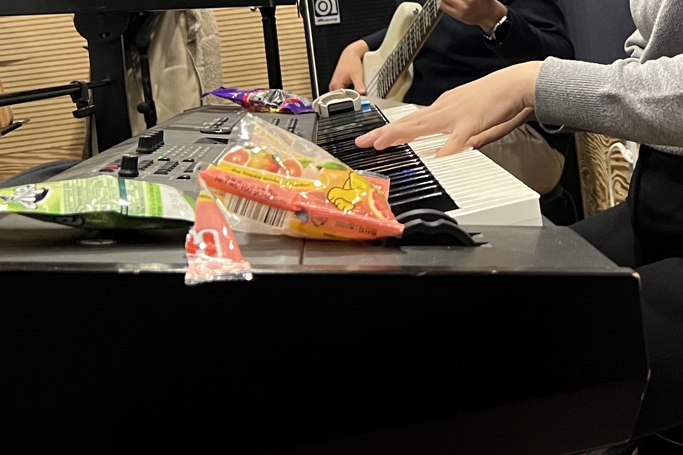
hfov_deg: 29.7
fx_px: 1214
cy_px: 4
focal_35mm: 64
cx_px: 653
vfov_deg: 20.6
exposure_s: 1/60
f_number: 1.5
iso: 500
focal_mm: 5.7
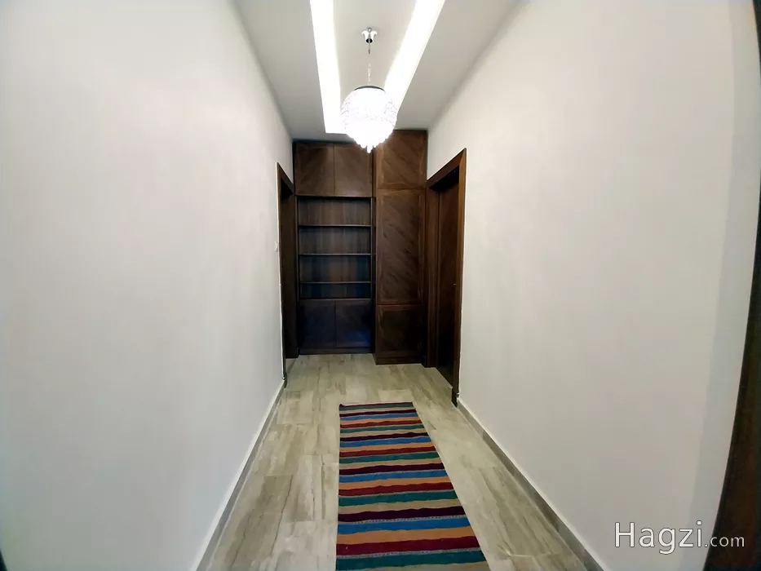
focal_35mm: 13
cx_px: 380
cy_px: 286
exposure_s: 1/33
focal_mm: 1.3
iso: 200
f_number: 2.2
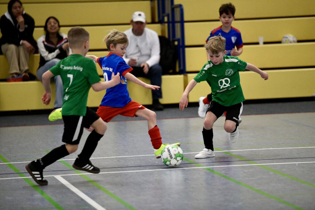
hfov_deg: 10.3
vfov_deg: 6.9
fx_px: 1750
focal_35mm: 200
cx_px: 158
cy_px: 105
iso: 8000
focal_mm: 200
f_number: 2.8
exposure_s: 1/1600
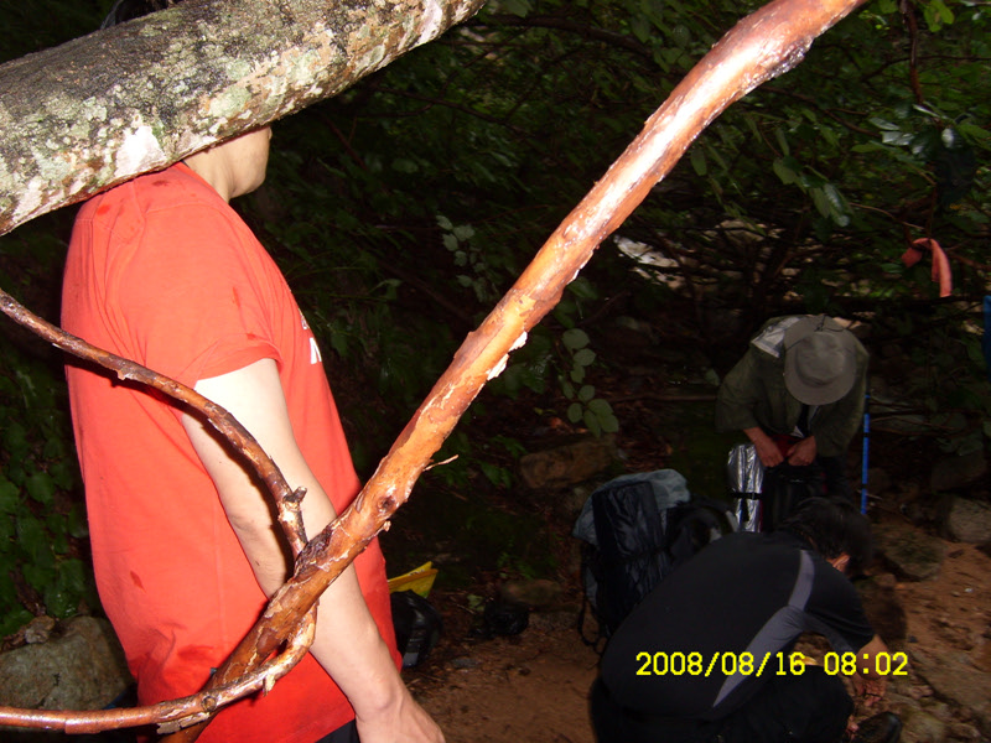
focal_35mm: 35
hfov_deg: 52.6
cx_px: 496
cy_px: 372
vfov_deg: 40.7
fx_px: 1002
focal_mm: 5.8
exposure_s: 1/30
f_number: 2.8
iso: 50
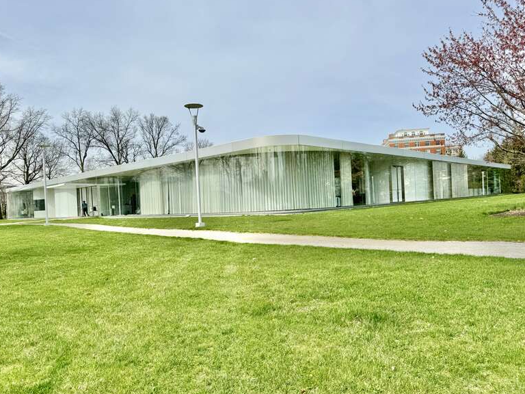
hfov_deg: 69.4
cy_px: 200
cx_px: 253
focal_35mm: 25
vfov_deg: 54.9
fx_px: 379
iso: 80
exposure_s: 1/7092
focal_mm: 6.86
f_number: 1.78
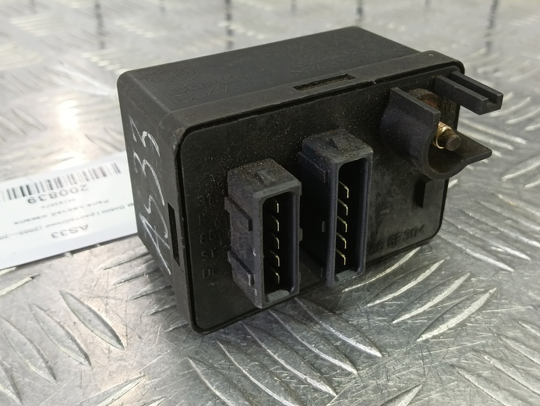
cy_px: 171
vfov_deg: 41.7
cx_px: 293
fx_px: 530
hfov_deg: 53.9
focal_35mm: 34
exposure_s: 1/50
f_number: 1.6
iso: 157
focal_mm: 4.11
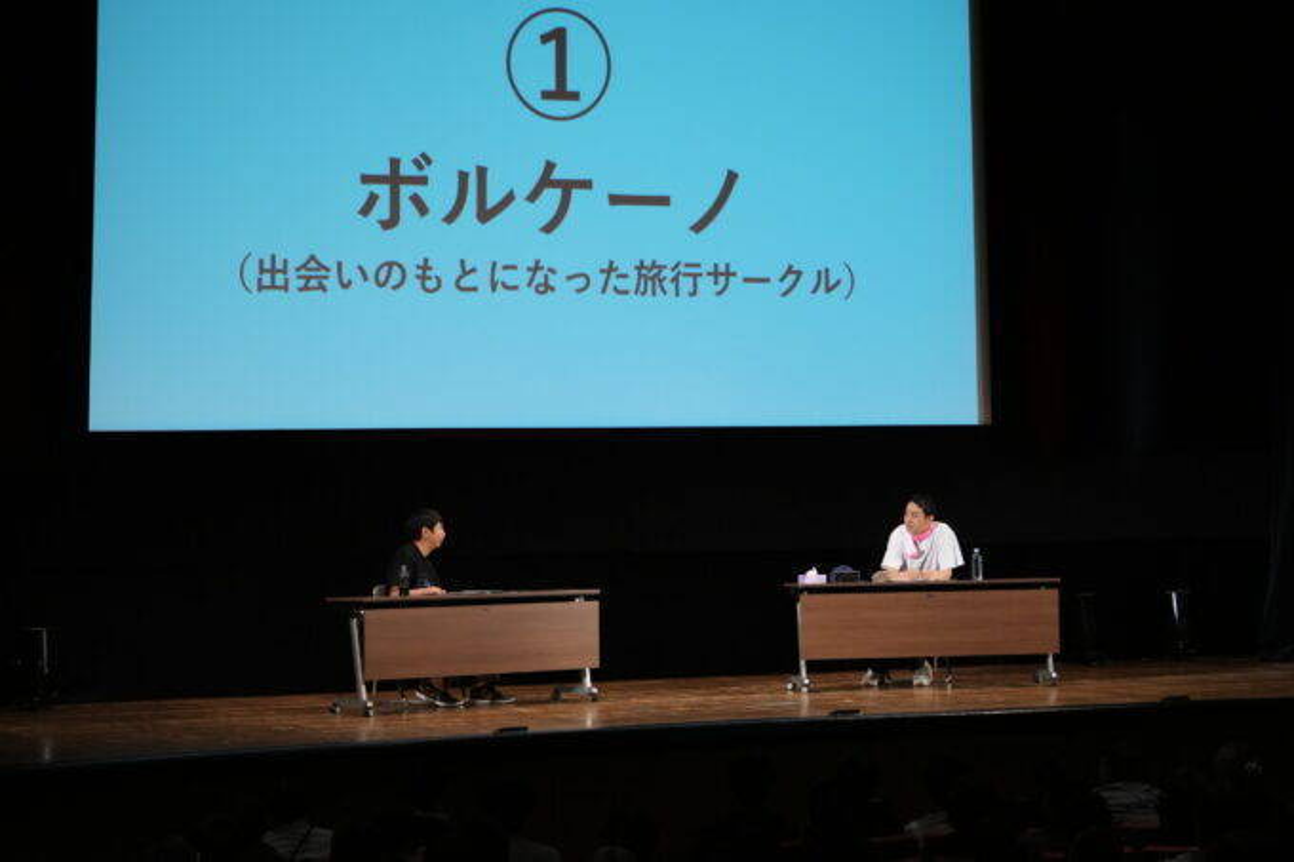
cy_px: 431
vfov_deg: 16.1
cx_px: 647
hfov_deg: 23.9
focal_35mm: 85
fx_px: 3054
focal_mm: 85
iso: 4000
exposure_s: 1/200
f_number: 6.3
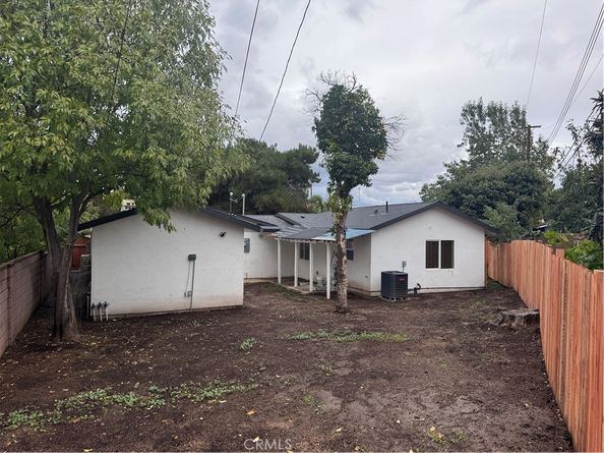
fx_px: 419
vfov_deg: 56.8
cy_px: 226
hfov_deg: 71.6
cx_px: 302
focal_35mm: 24
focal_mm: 6.76
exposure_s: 1/2174
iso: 80
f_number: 1.78
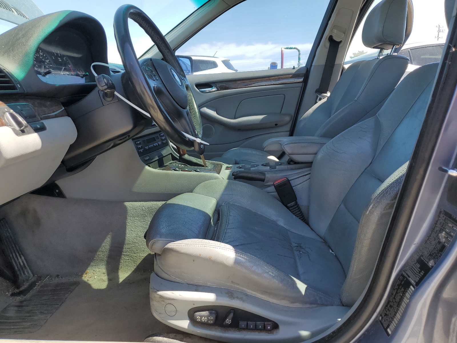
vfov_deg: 53.1
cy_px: 172
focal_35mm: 26
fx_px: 343
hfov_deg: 67.3
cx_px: 228
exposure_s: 1/714
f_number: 1.5
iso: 50
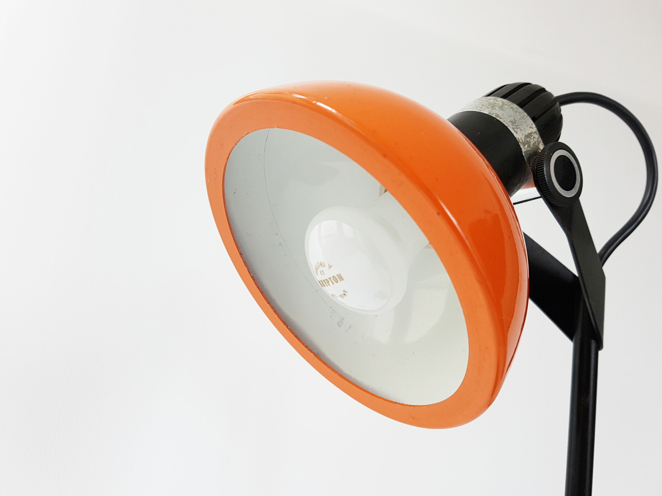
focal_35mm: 26
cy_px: 248
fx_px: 497
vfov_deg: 53.1
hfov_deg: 67.3
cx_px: 331
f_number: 1.7
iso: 50
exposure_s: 1/177
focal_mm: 4.2
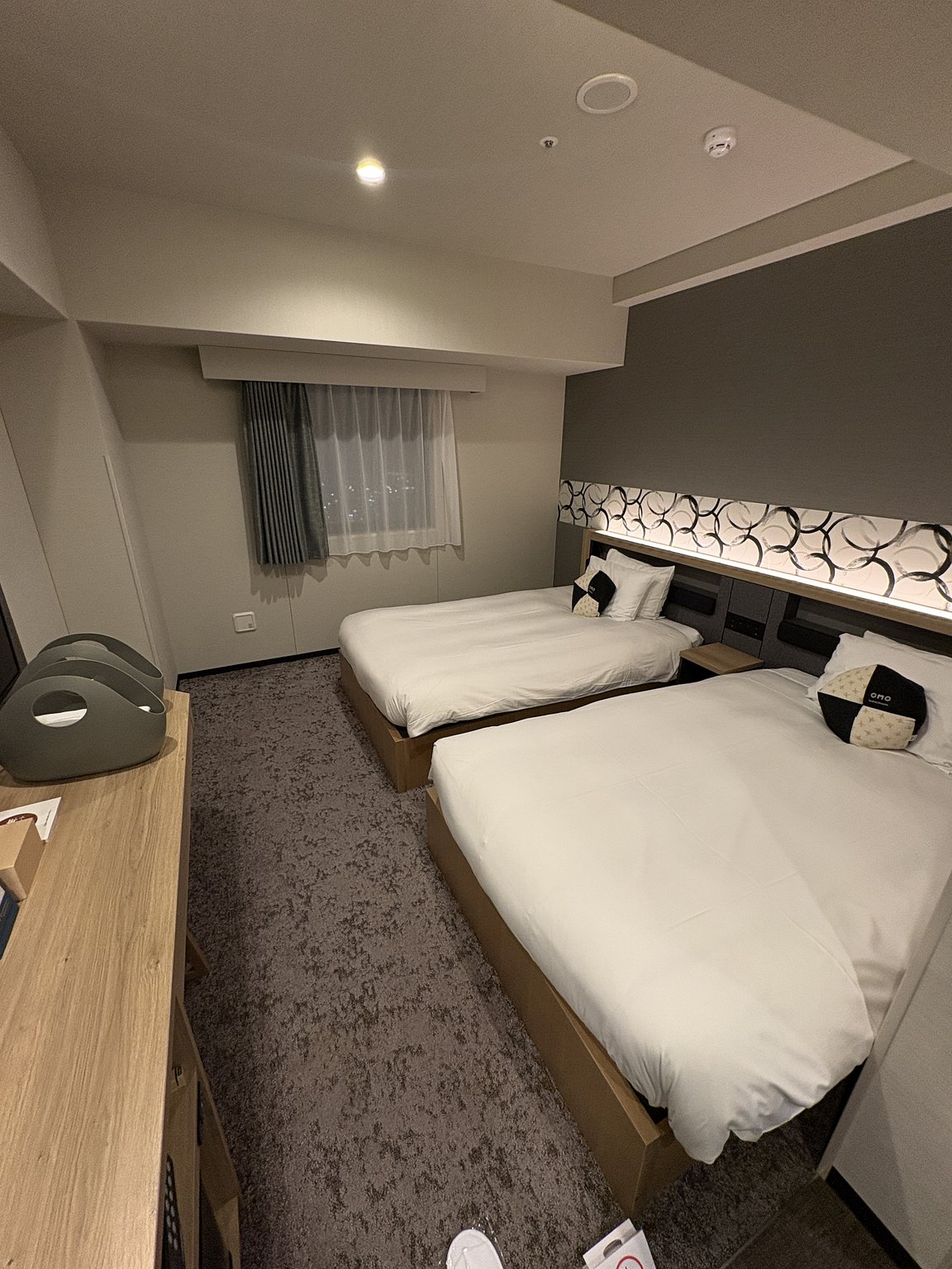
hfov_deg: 85.7
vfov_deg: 102.1
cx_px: 476
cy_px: 634
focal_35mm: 14
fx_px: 513
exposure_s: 1/60
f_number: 2.2
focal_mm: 2.22
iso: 250
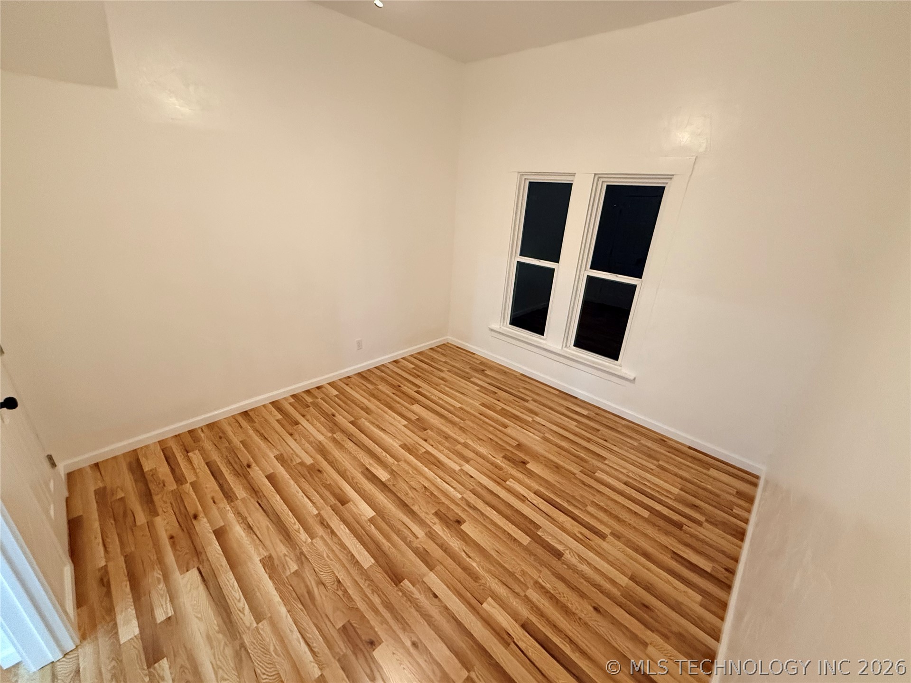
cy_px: 342
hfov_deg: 102.1
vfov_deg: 85.7
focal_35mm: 14
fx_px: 368
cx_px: 456
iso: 800
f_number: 2.2
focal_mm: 2.22
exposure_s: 1/60
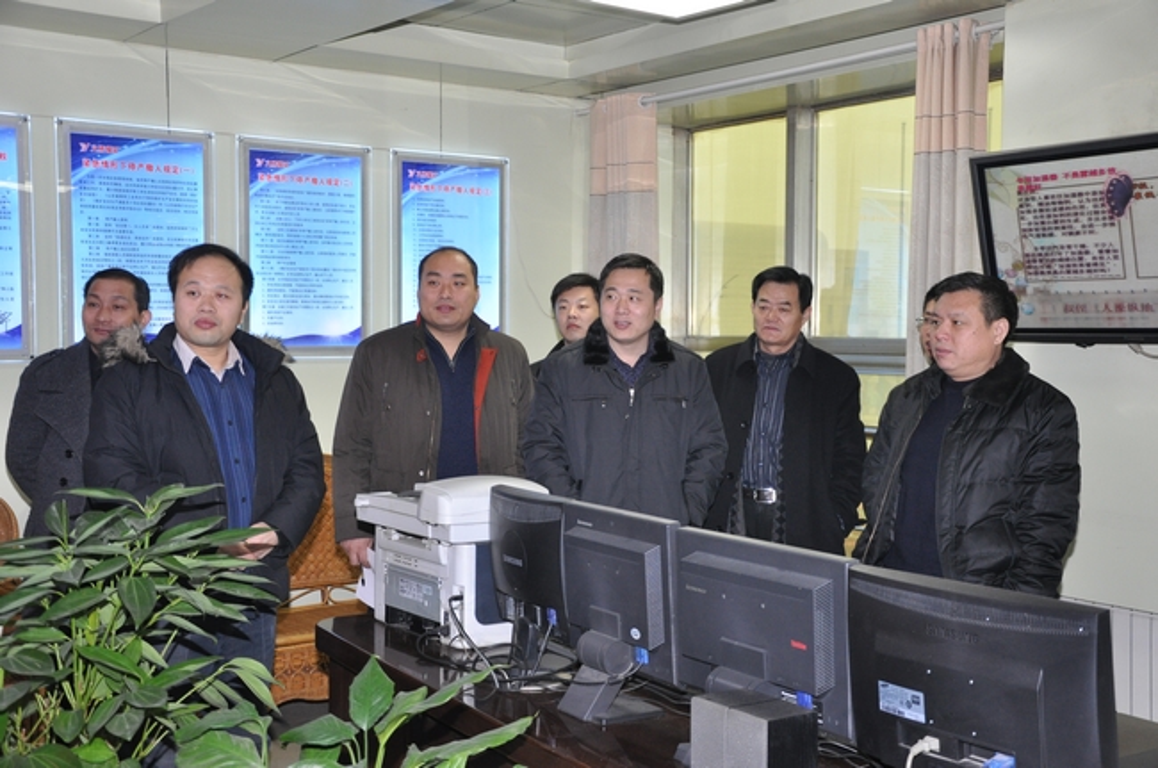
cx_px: 579
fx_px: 1445
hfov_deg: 43.7
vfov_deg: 29.8
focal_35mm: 45
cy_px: 384
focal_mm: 30
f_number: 4.2
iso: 800
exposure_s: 1/60
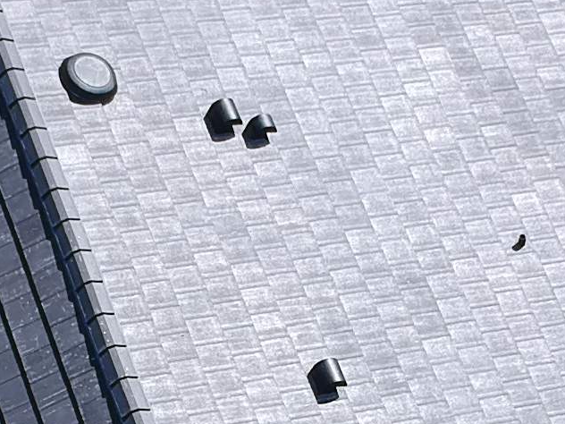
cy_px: 535
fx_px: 2563
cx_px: 284
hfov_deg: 12.6
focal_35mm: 157
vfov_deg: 9.3
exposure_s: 1/800
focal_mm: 4.49
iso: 100
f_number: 2.6
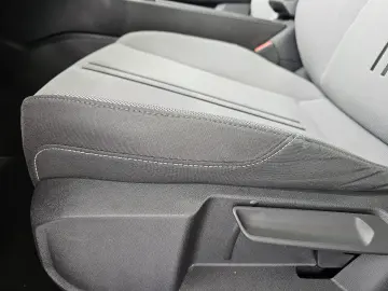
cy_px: 146
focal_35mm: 23
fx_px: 258
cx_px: 194
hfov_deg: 73.9
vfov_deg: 58.9
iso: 400
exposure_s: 1/142
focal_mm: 6.3
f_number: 1.7
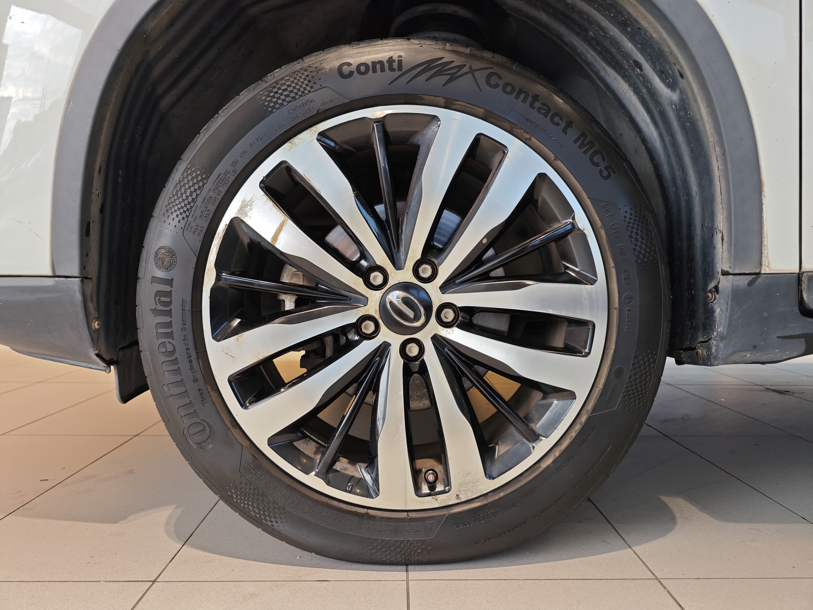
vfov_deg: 58.9
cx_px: 406
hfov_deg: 73.9
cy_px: 305
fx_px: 540
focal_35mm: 23
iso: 100
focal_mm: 8.7
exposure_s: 1/77
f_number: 1.9
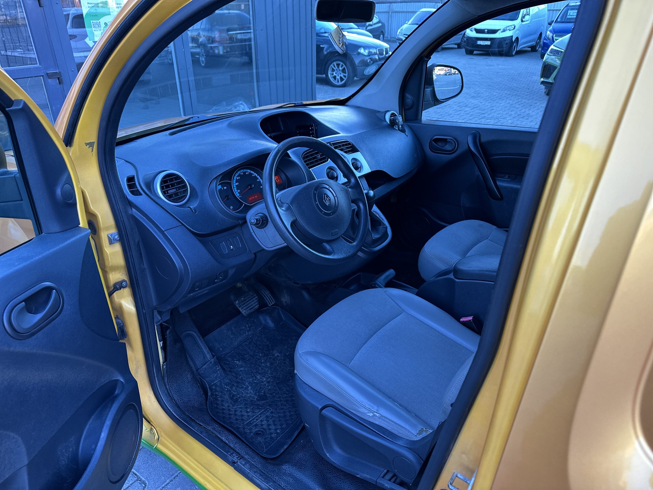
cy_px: 245
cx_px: 326
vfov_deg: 56.8
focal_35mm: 24
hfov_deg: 71.6
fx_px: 453
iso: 250
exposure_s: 1/81
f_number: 1.78
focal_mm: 6.86
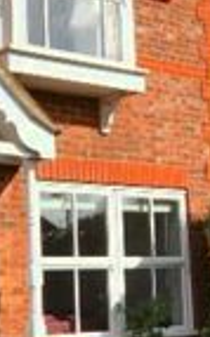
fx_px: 792
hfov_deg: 15.1
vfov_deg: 24.0
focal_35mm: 86
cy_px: 157
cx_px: 85
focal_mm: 11.5
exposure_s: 1/320
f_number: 9
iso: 200
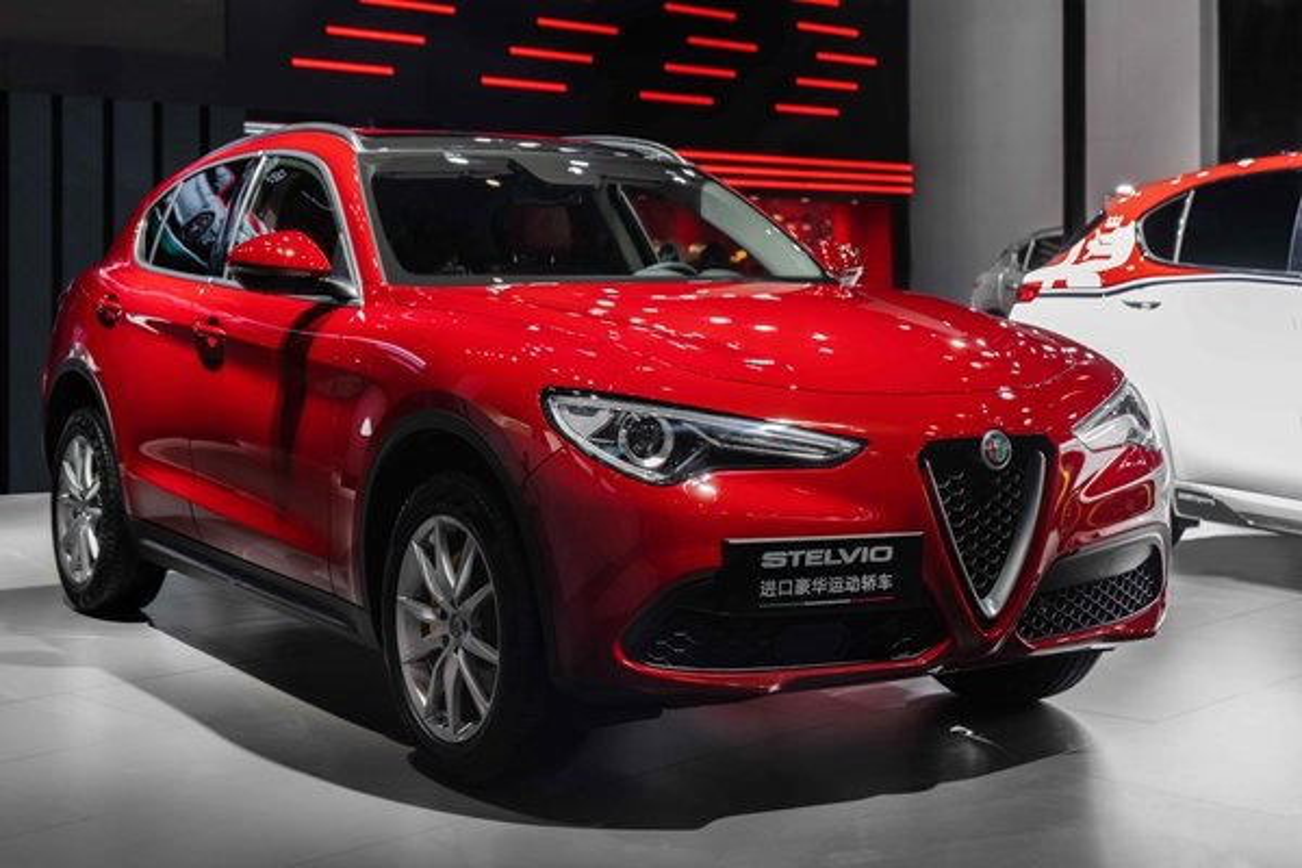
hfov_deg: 40.3
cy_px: 434
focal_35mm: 49
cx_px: 651
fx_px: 1772
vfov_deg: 27.5
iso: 400
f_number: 4
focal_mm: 49
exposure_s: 1/60
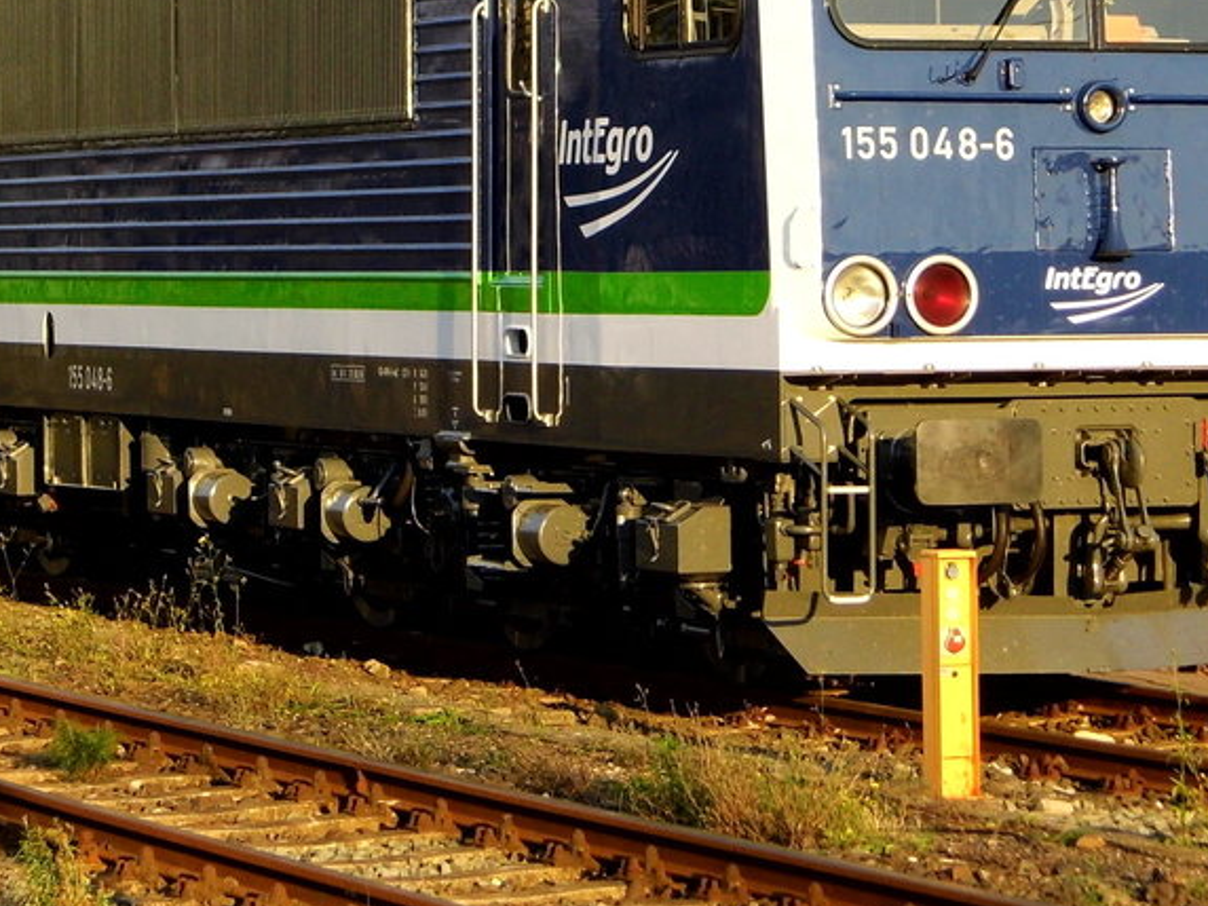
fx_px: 5933
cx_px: 539
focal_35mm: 170
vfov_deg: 8.7
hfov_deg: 11.6
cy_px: 180
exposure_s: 1/279
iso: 100
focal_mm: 14.6
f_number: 4.2
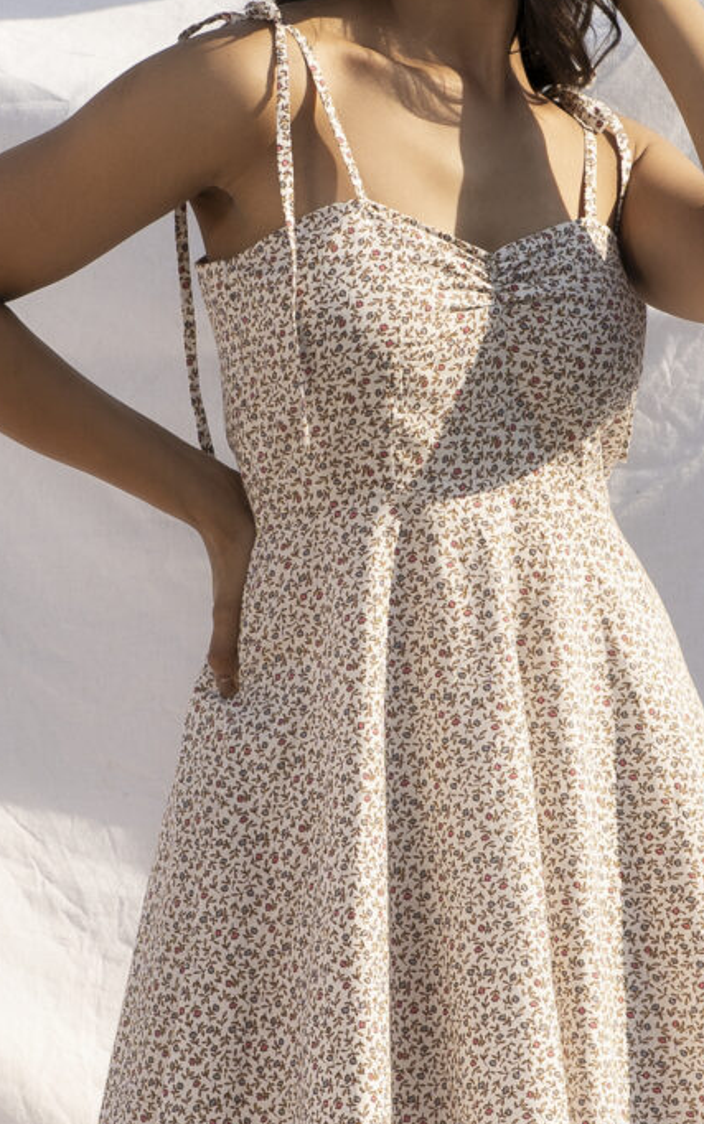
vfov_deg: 6.5
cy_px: 358
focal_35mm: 325
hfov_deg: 4.0
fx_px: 9964
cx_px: 316
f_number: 4.5
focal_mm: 85
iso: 100
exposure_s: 1/640
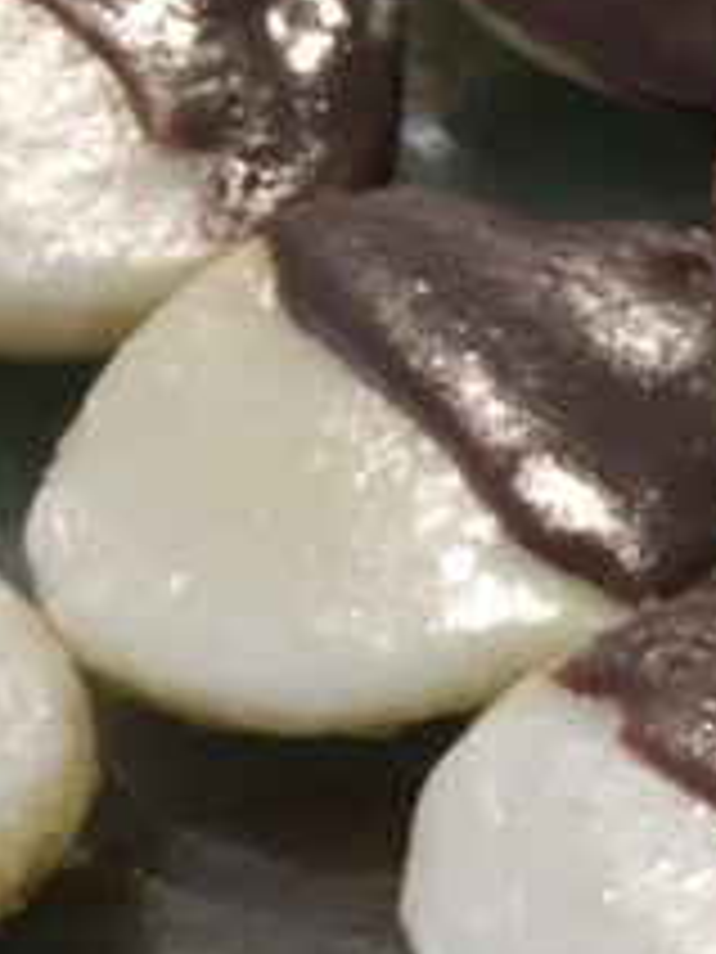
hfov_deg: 9.7
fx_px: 3861
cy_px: 1732
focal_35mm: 140
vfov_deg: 12.8
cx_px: 1504
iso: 50
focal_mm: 4.15
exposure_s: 1/33
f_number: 2.2
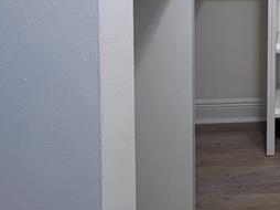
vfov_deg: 30.6
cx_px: 326
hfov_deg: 36.6
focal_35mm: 41
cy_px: -32
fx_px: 331
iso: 160
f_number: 1.8
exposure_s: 1/120
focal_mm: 1.57
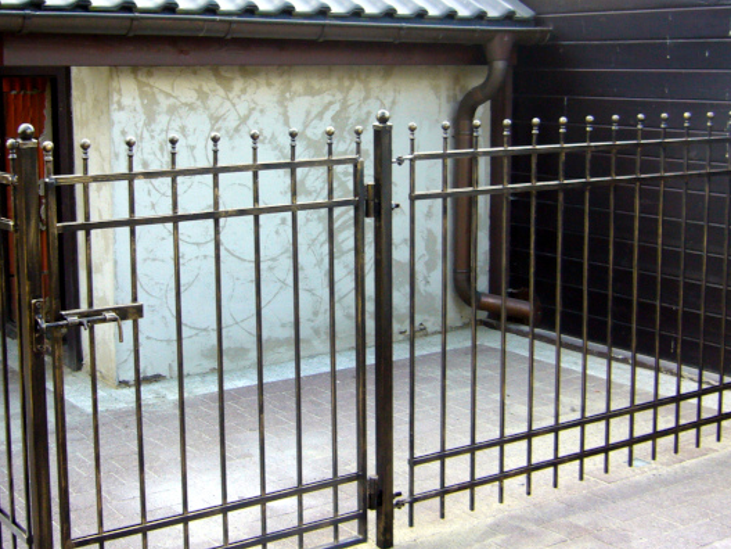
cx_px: 327
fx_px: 1119
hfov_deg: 36.1
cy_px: 198
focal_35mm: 53
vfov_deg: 27.4
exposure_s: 1/30
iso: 80
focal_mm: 5.8
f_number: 2.8
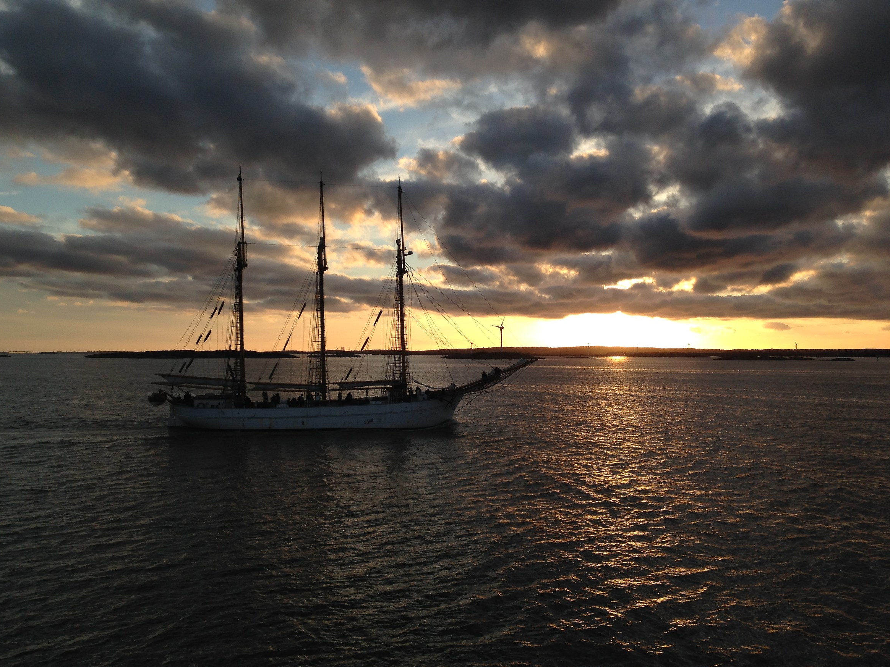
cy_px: 332
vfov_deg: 41.8
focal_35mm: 34
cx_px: 432
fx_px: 874
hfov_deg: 53.9
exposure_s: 1/1043
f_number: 2.4
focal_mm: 4.12
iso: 50
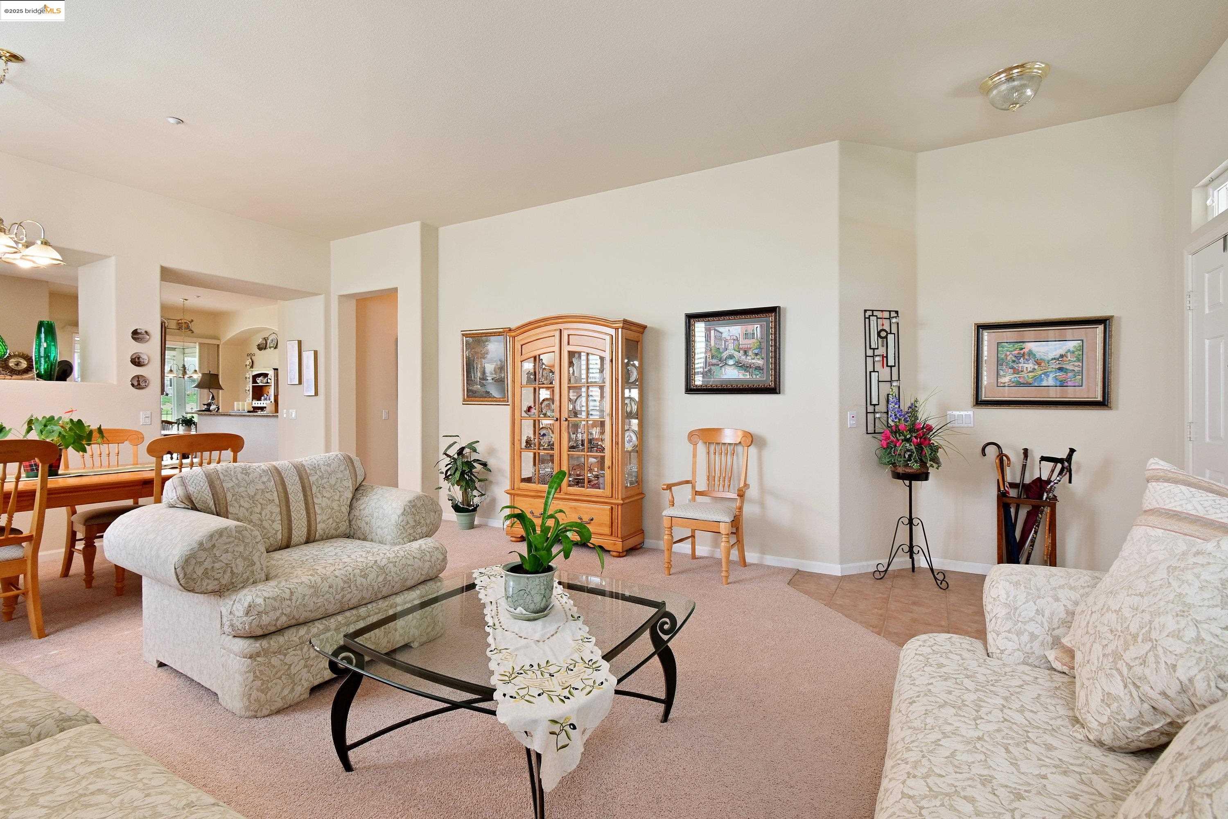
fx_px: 512
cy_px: 410
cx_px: 614
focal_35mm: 15
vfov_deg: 77.3
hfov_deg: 100.4
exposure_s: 1/1.3
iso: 200
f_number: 8
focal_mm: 10
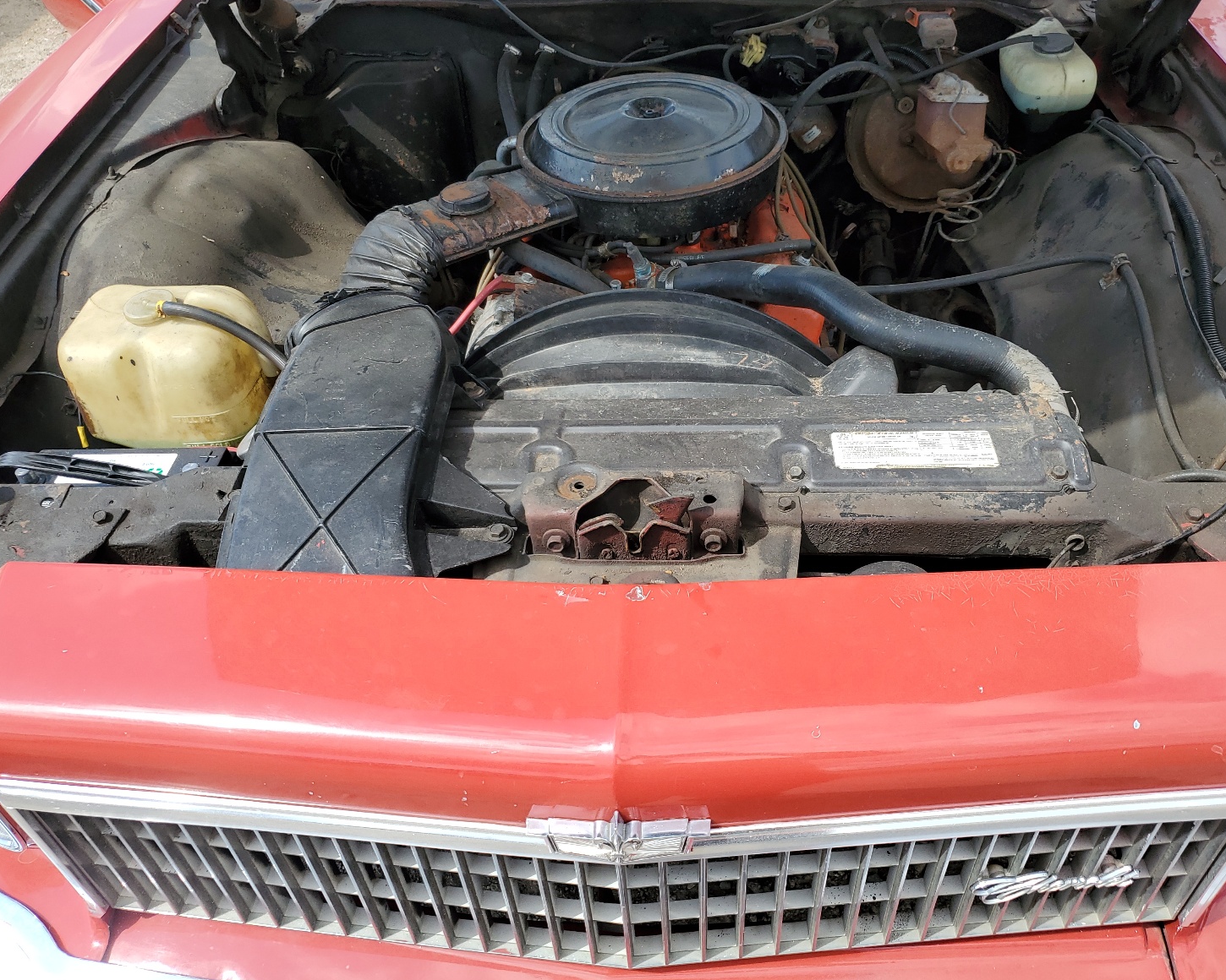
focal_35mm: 28
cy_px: 479
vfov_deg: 51.5
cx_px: 670
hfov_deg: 62.1
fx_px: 1016
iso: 50
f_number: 1.5
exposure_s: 1/1250
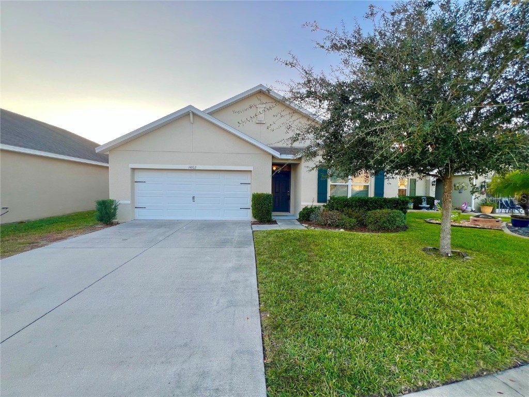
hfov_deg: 106.2
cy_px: 198
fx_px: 199
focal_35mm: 13
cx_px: 264
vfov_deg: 89.9
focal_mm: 1.57
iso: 32
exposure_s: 1/156
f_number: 1.8
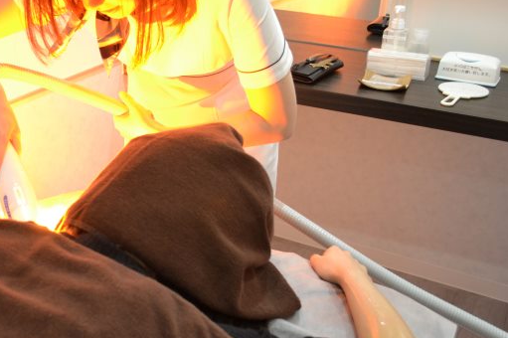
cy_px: 213
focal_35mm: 47
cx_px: 131
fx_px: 663
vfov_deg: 28.5
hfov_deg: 40.8
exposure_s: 1/60
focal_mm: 20
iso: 640
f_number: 3.8
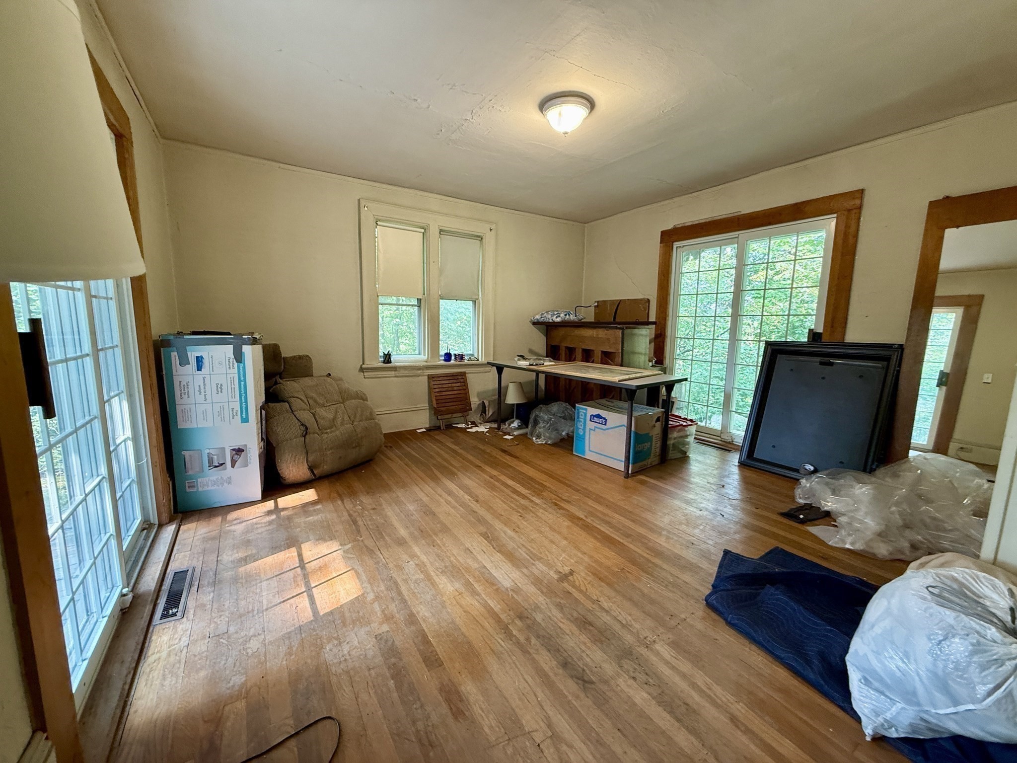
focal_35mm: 14
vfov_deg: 85.7
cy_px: 382
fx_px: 411
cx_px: 508
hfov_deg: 102.1
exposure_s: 1/60
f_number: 2.2
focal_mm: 2.22
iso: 250
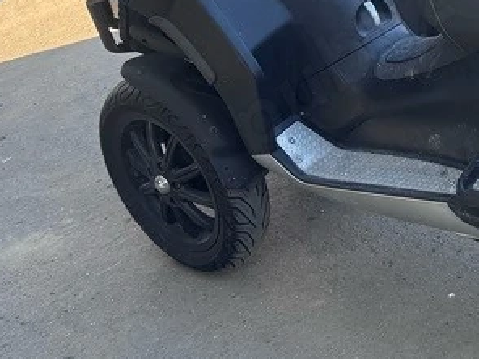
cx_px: 513
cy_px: 32
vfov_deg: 17.9
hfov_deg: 22.9
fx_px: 1121
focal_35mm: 81
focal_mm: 6.76
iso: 80
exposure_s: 1/329
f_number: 1.78
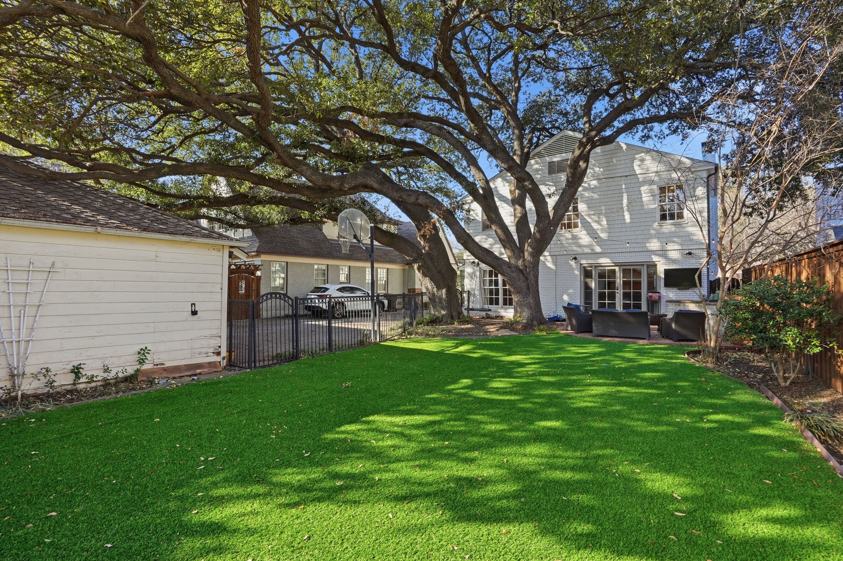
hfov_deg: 96.8
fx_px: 375
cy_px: 280
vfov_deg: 73.7
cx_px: 422
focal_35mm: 16
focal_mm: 16
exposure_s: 1/320
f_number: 9
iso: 250
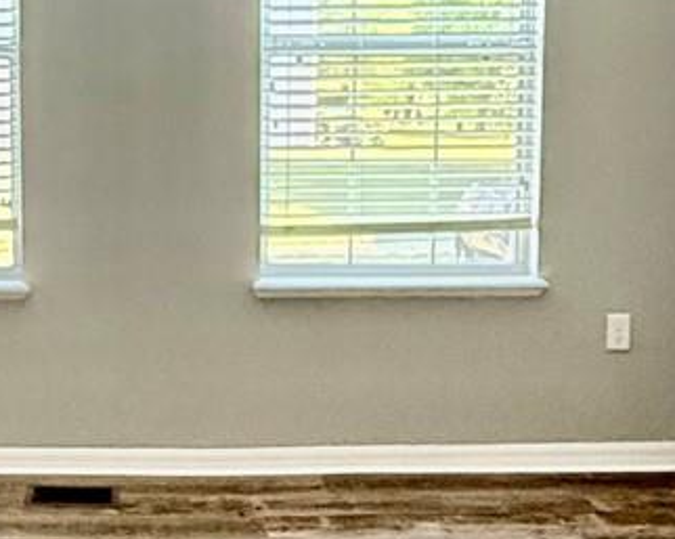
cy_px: 164
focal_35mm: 68
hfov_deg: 27.2
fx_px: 1357
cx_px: 109
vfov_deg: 22.3
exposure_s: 1/120
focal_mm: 2.22
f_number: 2.2
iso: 640
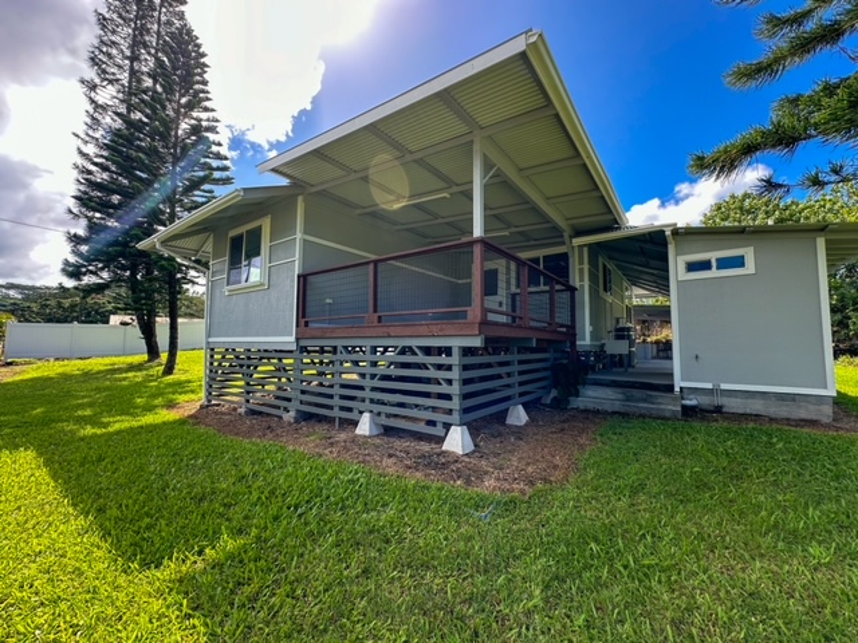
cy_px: 322
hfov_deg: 102.1
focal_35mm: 14
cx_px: 429
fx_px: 347
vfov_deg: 85.7
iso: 40
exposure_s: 1/380
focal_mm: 2.22
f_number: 2.2
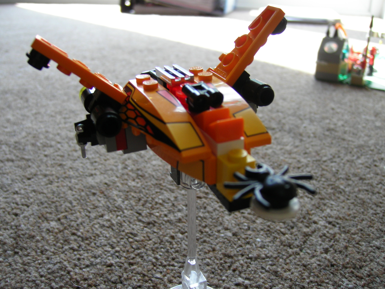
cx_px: 192
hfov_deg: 51.4
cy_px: 144
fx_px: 400
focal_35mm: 36
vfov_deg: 39.7
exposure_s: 1/90
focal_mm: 60
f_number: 2.8
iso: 64
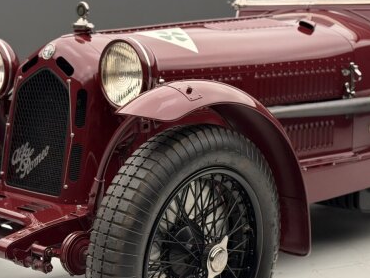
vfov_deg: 17.8
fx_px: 888
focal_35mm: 83
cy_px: 157
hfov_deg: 23.5
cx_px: 141
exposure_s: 1/66
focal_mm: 6.76
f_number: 1.78
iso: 160
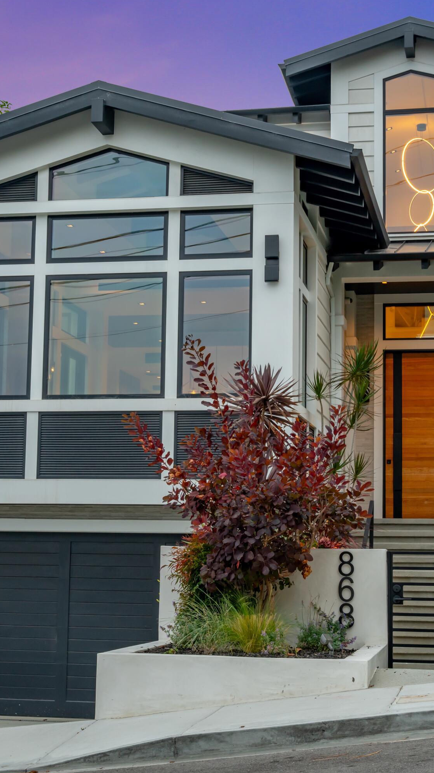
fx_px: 1333
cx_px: 244
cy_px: 386
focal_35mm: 65
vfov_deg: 32.3
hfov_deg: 18.5
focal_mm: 41.1
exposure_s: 1/20
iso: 640
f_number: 10
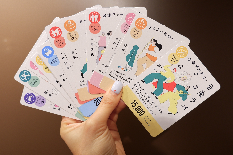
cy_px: 78
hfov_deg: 76.1
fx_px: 149
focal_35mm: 23
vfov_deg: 55.1
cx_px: 116
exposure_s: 1/25
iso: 400
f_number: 3.5
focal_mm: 15
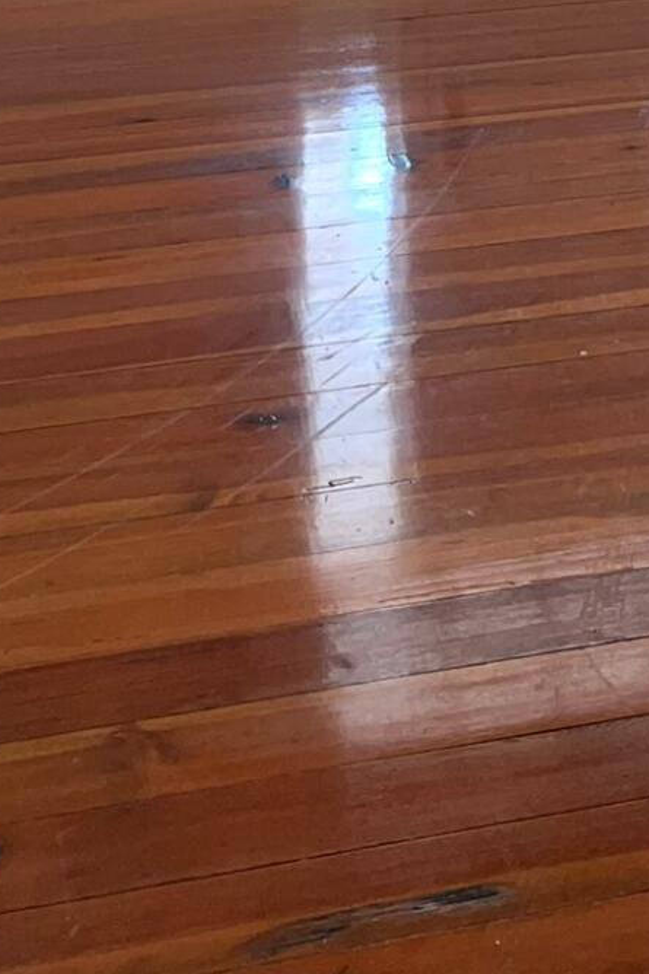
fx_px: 2191
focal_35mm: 81
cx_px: 629
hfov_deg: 16.5
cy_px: -483
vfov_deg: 21.2
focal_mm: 5.7
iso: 32
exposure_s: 1/30
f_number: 1.5
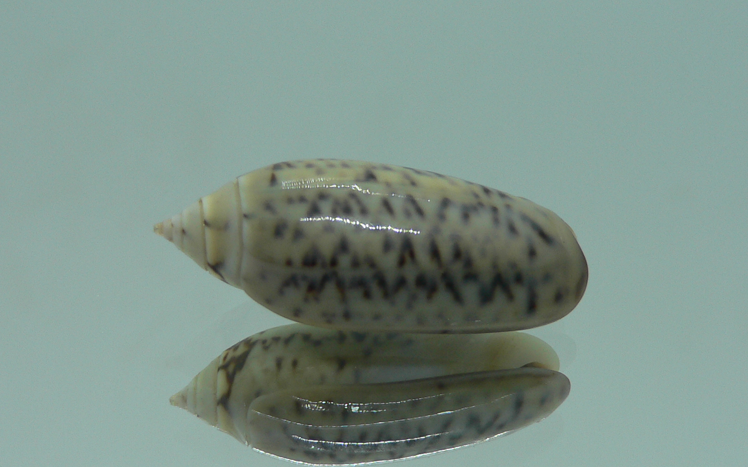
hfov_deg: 43.5
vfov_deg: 27.9
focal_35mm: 46
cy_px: 274
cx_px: 380
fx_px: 938
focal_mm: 4.6
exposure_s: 1/60
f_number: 2.8
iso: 80
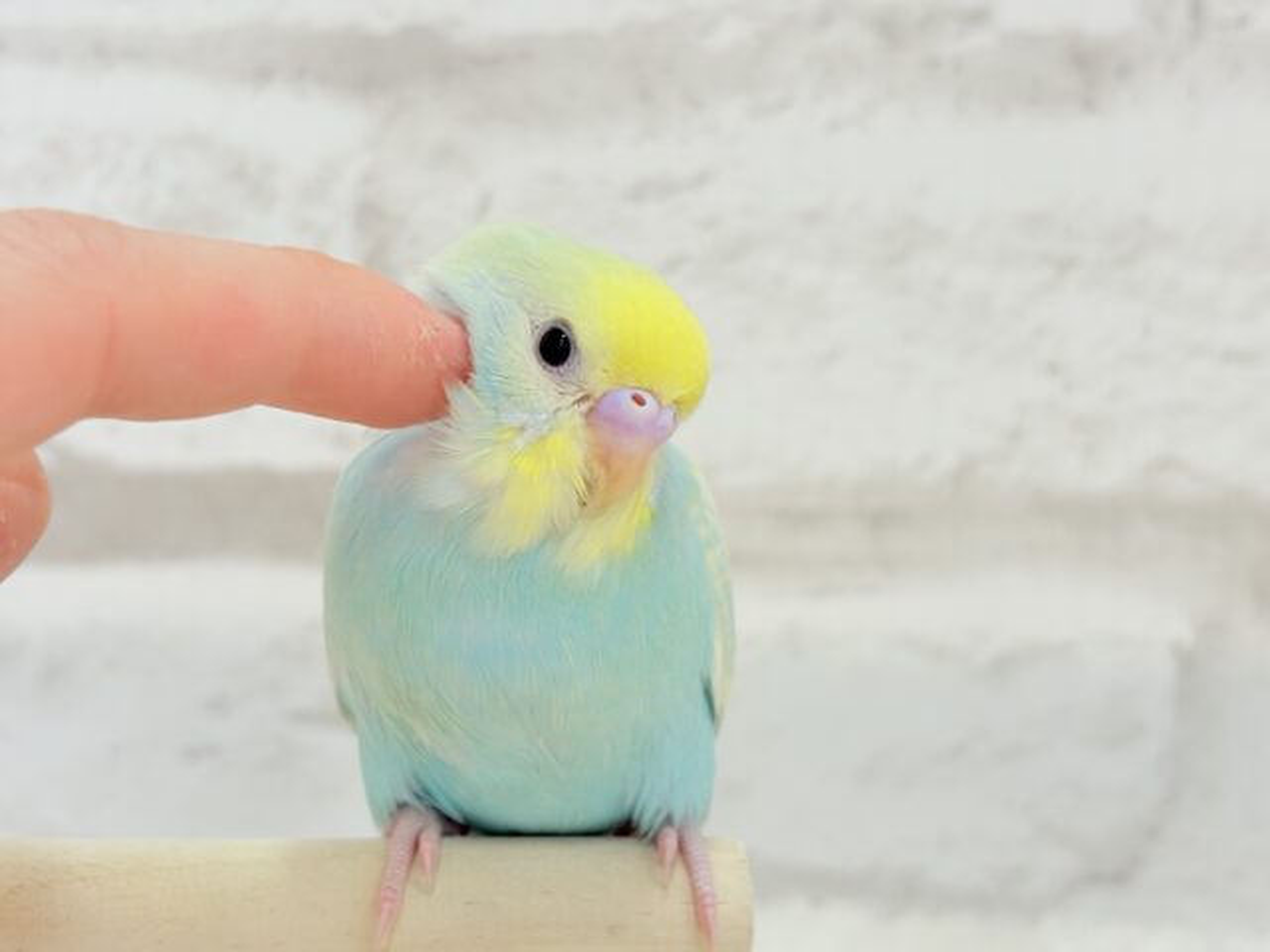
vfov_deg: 28.0
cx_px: 635
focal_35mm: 52
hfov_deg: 36.8
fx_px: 1908
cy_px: 476
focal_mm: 5.96
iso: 80
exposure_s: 1/100
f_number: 1.6
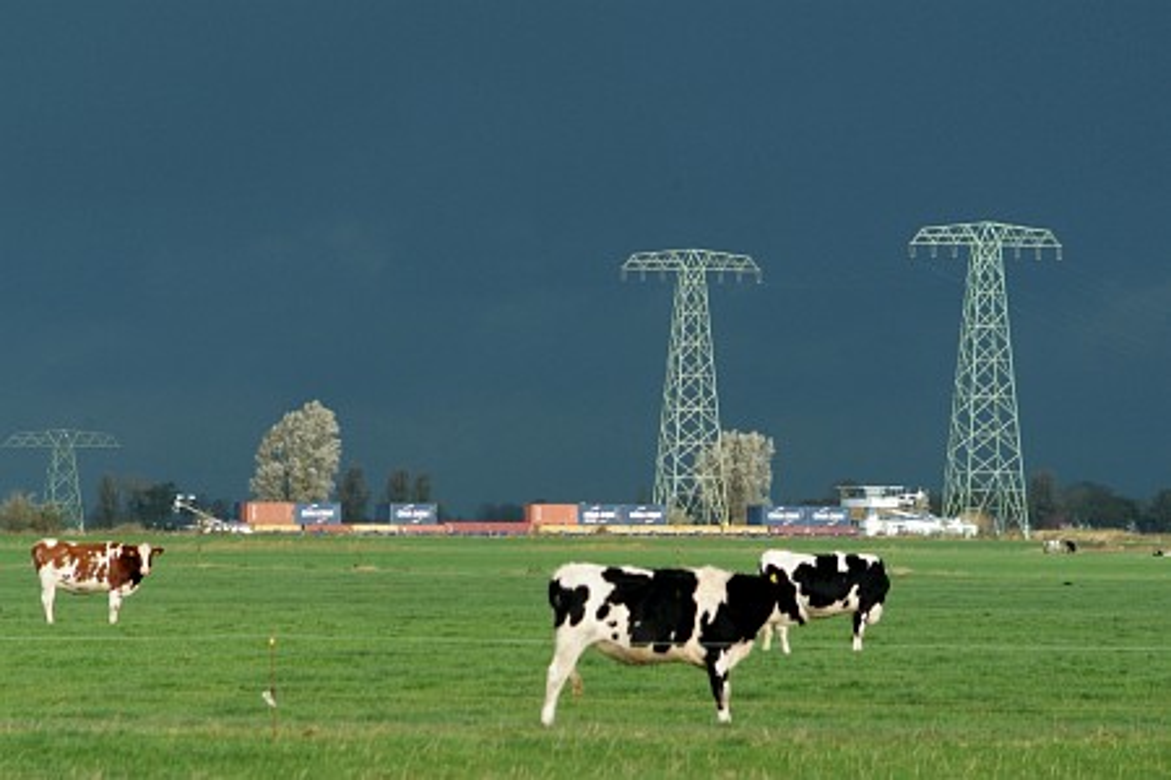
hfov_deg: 10.1
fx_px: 6603
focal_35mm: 203
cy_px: 390
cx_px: 586
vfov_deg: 6.8
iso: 400
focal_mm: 135
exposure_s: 1/1000
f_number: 5.6
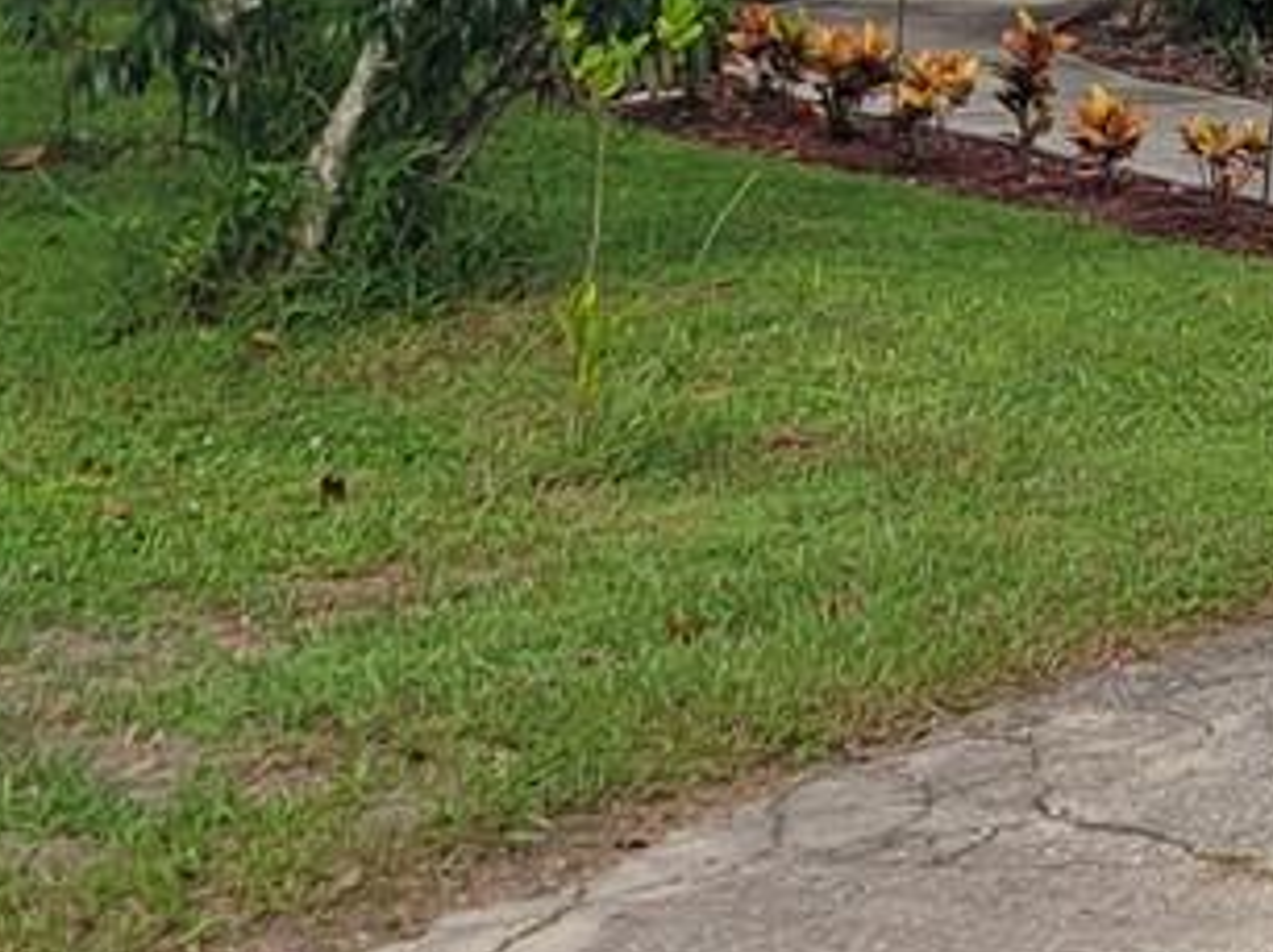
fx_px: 4997
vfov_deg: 10.2
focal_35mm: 136
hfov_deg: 13.9
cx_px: 1664
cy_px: -782
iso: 40
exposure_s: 1/1686
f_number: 1.8
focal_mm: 5.4
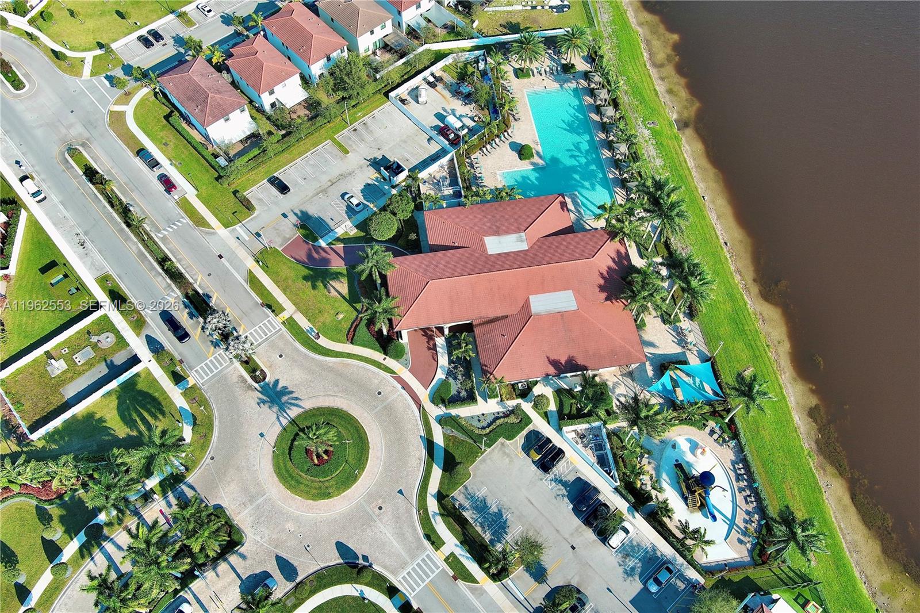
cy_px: 306
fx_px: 741
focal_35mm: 29
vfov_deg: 44.9
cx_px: 460
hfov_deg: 63.7
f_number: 2.8
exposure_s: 1/726
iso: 100
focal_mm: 10.57
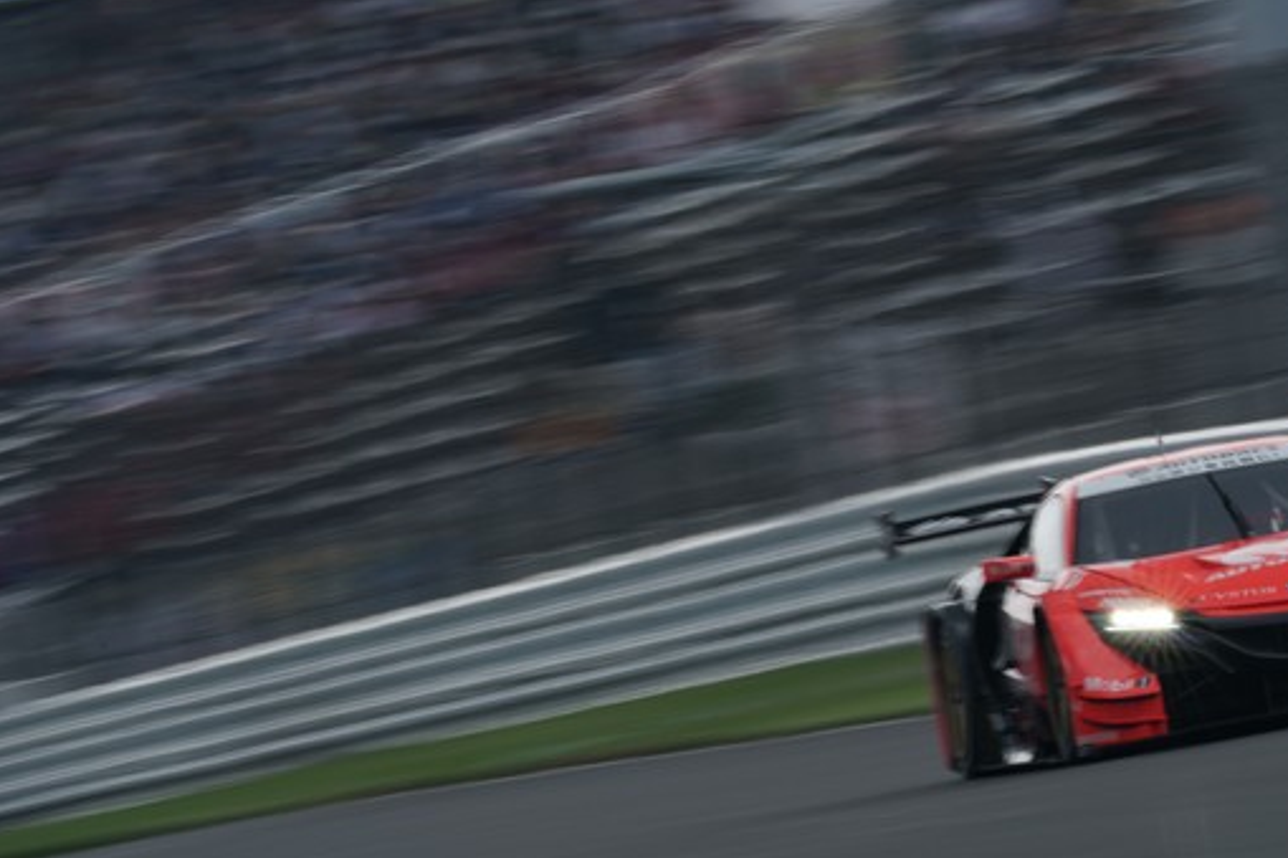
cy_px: 309
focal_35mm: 849
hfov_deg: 2.4
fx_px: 30364
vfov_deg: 1.6
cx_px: 698
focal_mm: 600
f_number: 32
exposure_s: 1/30
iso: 200
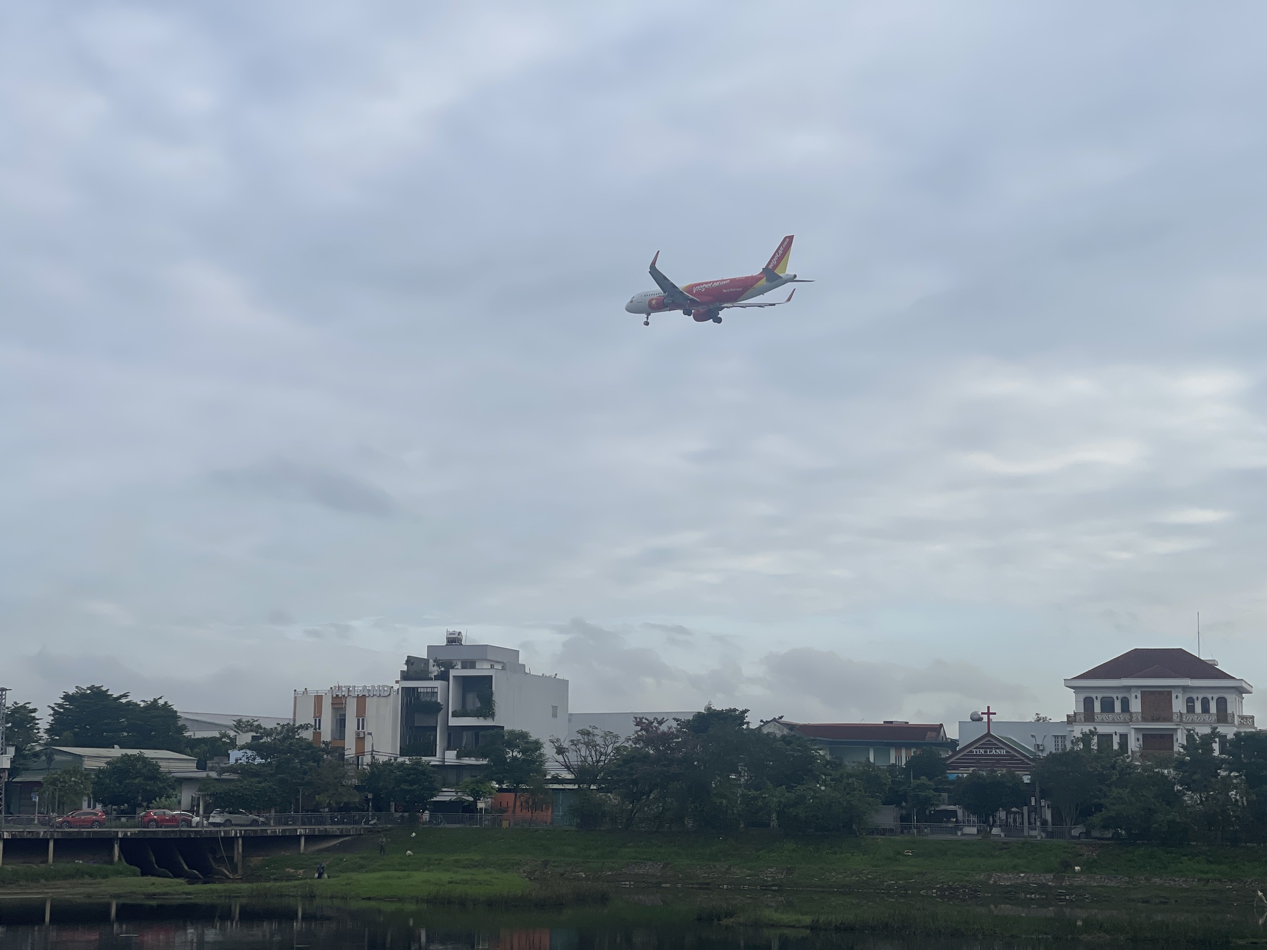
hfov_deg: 30.3
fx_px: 2343
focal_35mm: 64
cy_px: 475
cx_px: 634
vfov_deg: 22.9
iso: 20
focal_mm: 7.5
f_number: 2.2
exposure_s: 1/1167
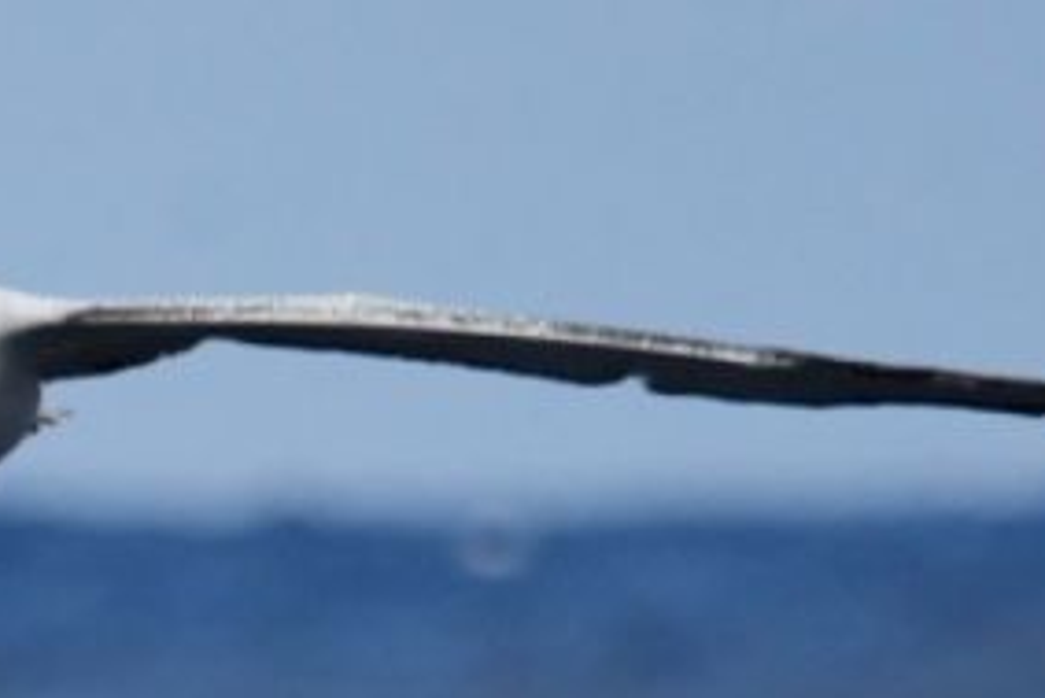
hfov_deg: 1.2
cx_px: -22
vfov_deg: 0.8
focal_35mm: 1694
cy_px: 449
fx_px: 49196
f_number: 6.3
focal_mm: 600
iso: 800
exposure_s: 1/8000
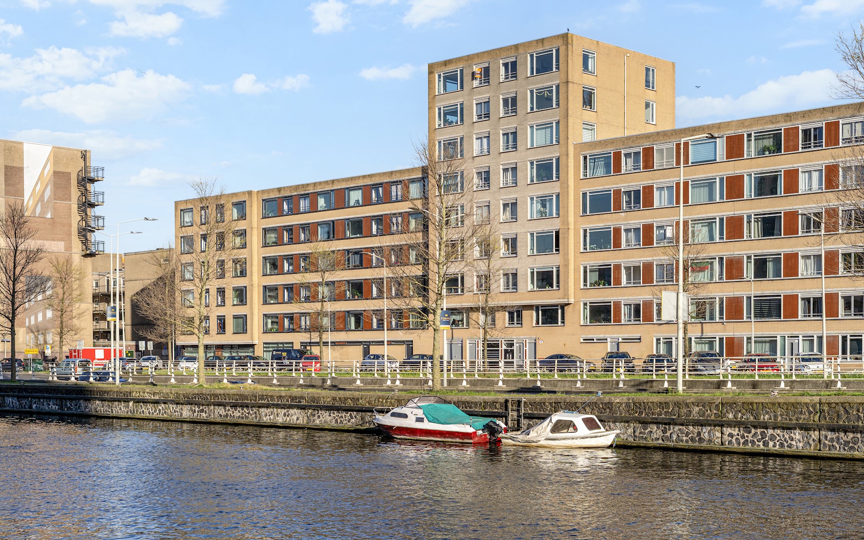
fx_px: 1224
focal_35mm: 52
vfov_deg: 24.9
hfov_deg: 38.9
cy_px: 250
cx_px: 431
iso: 400
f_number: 8
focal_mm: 50
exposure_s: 1/250
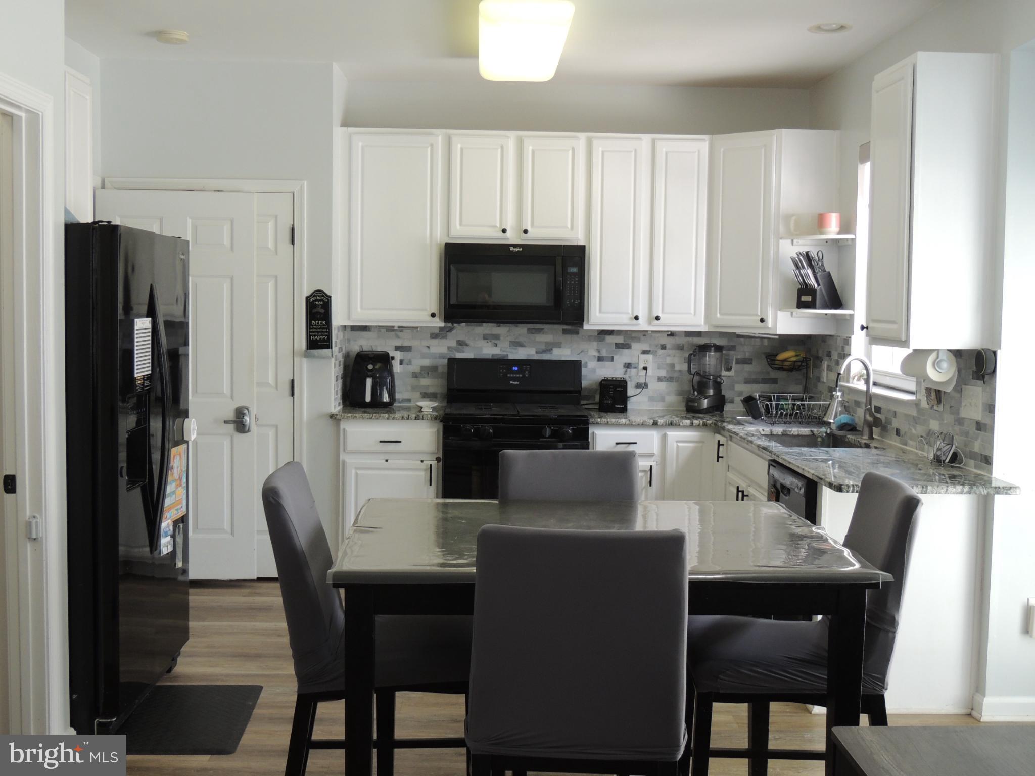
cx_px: 518
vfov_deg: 36.0
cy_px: 388
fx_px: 1196
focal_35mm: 40
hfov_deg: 46.8
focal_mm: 7.1
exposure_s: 1/50
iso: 200
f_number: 3.3
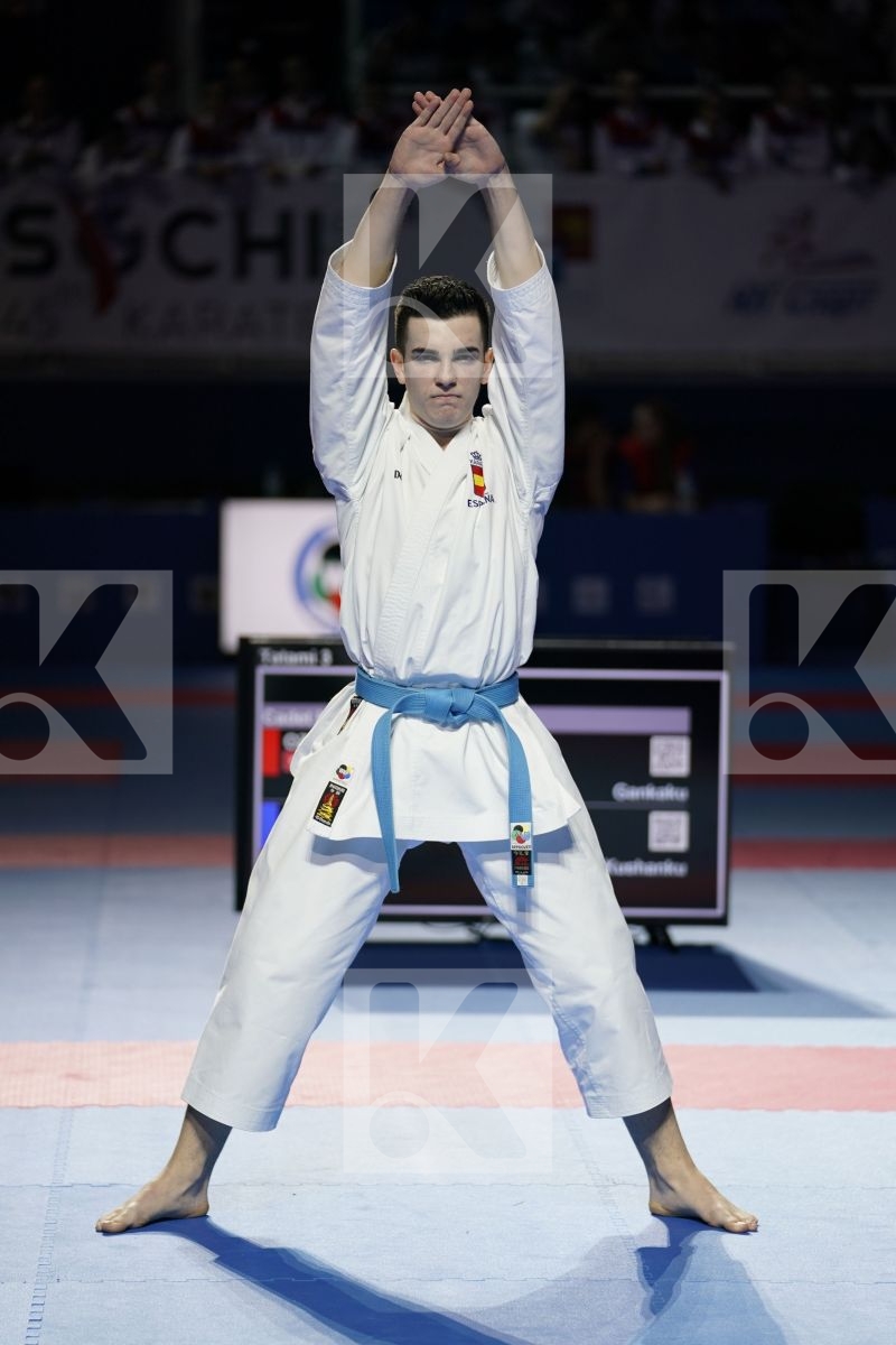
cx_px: 448
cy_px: 672
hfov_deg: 9.7
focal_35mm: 142
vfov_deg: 14.4
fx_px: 5301
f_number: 2.8
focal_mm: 142
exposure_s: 1/500
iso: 640
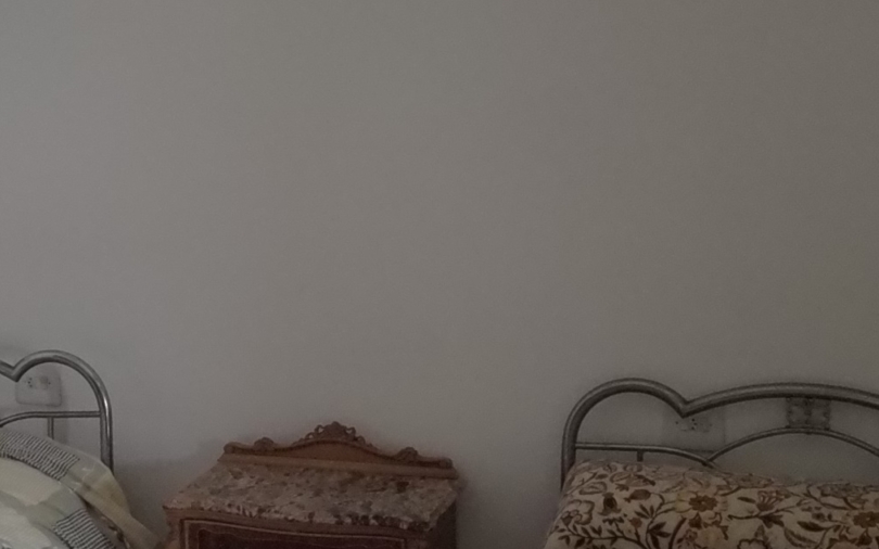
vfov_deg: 19.4
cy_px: 320
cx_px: 190
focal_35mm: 67
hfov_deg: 30.0
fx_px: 1605
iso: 800
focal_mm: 4.4
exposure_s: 1/8
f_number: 1.8
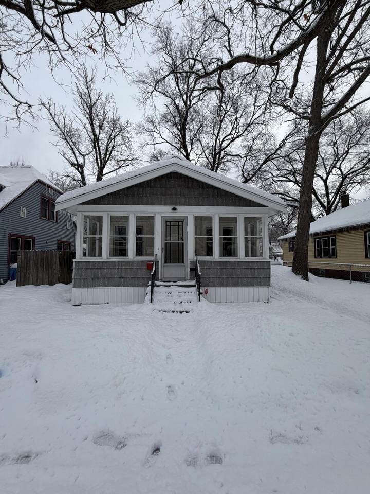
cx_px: 185
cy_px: 247
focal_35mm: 14
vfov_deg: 102.1
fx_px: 200
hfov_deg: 85.7
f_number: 2.2
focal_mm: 2.22
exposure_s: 1/770
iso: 25
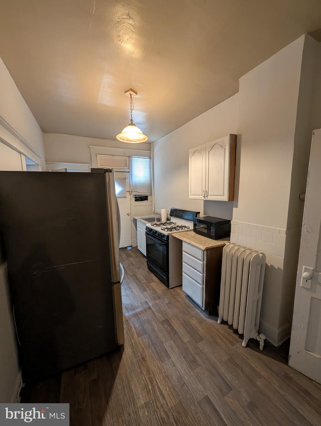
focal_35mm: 12
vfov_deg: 110.5
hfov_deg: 94.6
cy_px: 213
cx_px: 160
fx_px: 148
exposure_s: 1/24
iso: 83
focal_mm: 2.02
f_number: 1.7
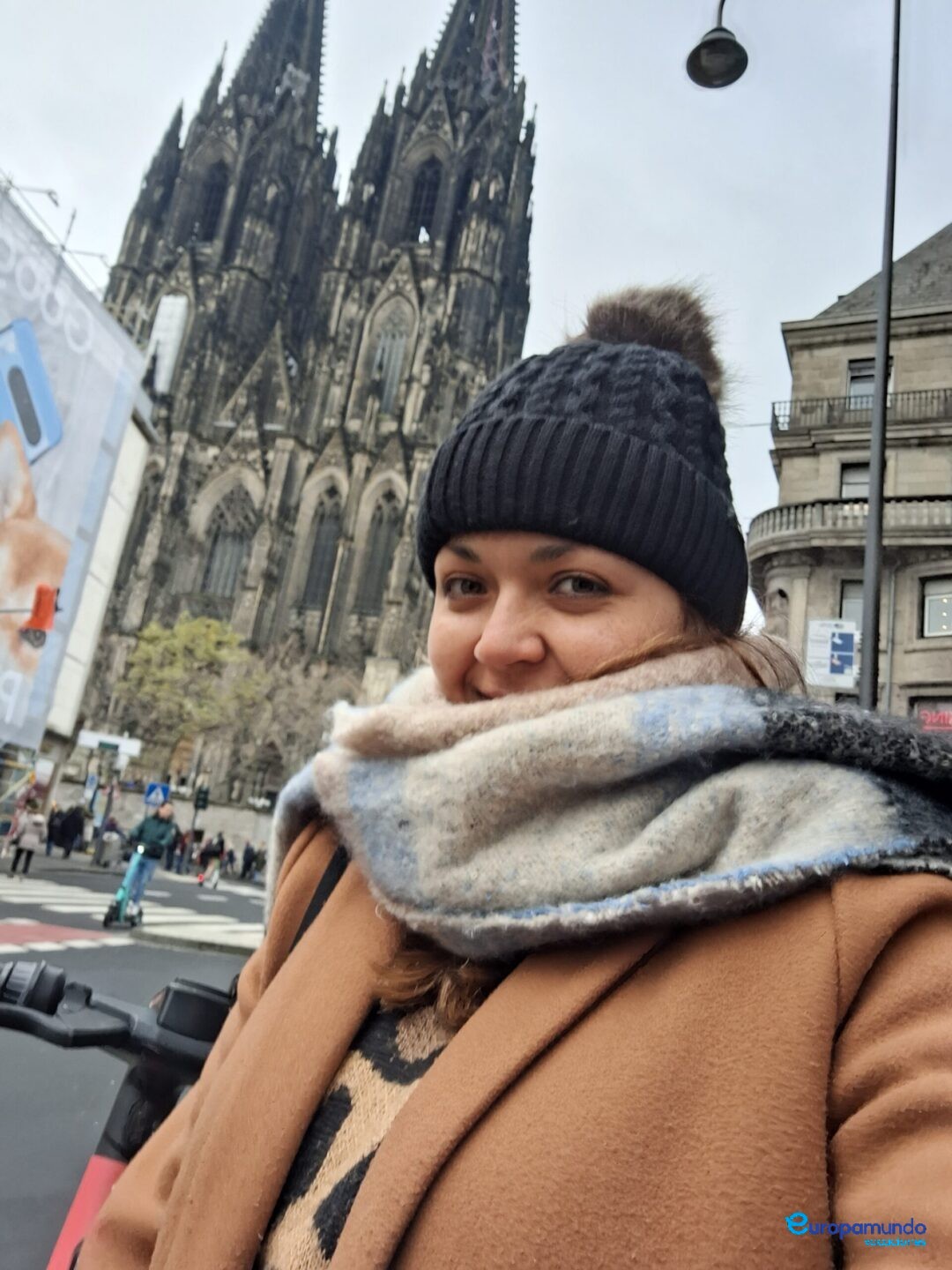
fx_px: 917
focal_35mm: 25
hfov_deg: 54.9
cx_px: 476
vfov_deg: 69.4
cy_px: 635
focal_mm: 3.72
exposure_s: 1/120
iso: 100
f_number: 2.2
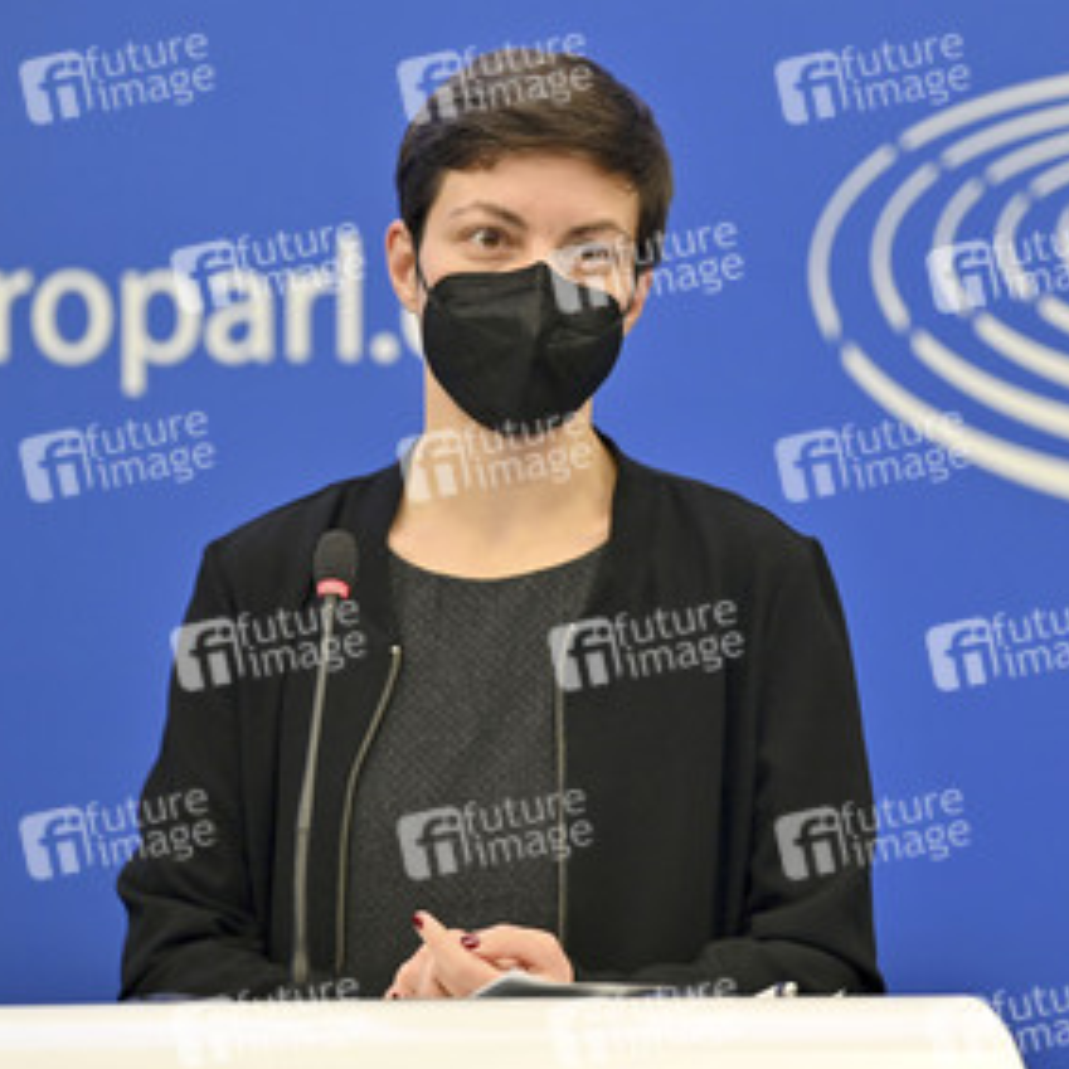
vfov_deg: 9.6
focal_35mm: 183
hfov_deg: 9.6
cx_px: 546
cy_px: 551
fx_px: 6394
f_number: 2.8
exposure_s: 1/160
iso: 640
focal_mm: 135
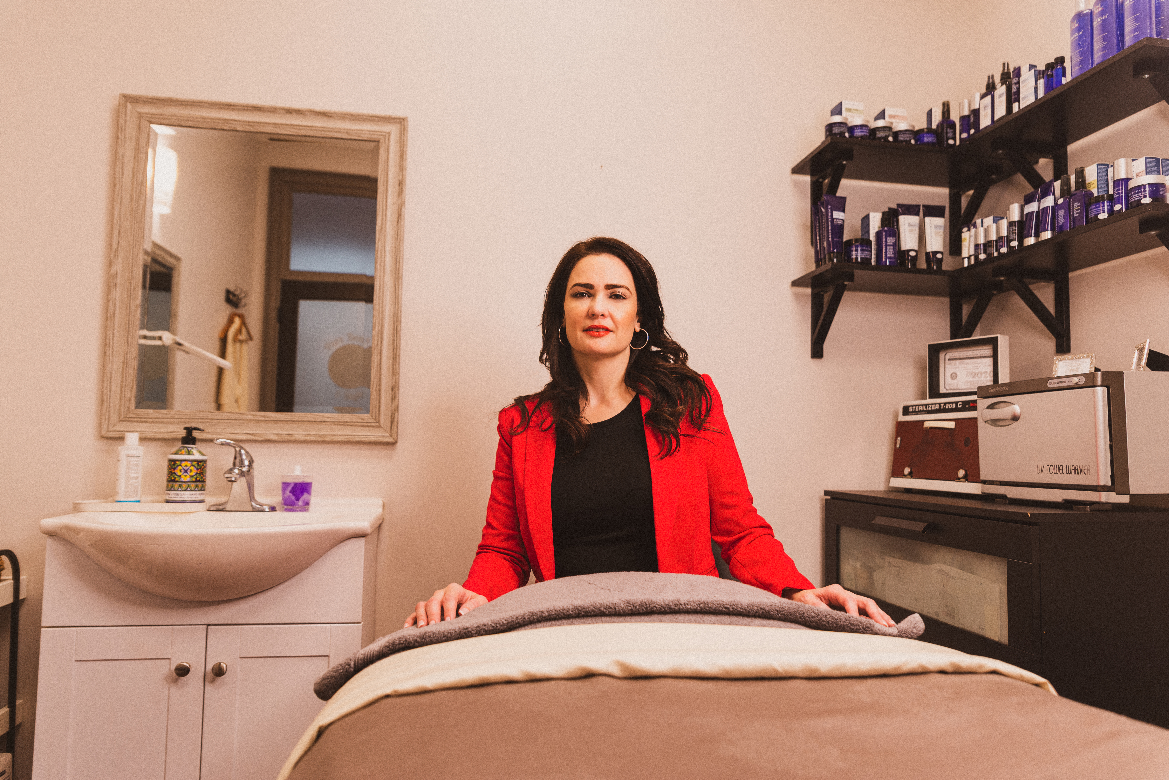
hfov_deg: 69.4
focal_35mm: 26
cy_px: 390
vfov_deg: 49.6
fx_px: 845
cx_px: 584
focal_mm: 26
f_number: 3.2
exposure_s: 1/60
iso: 320
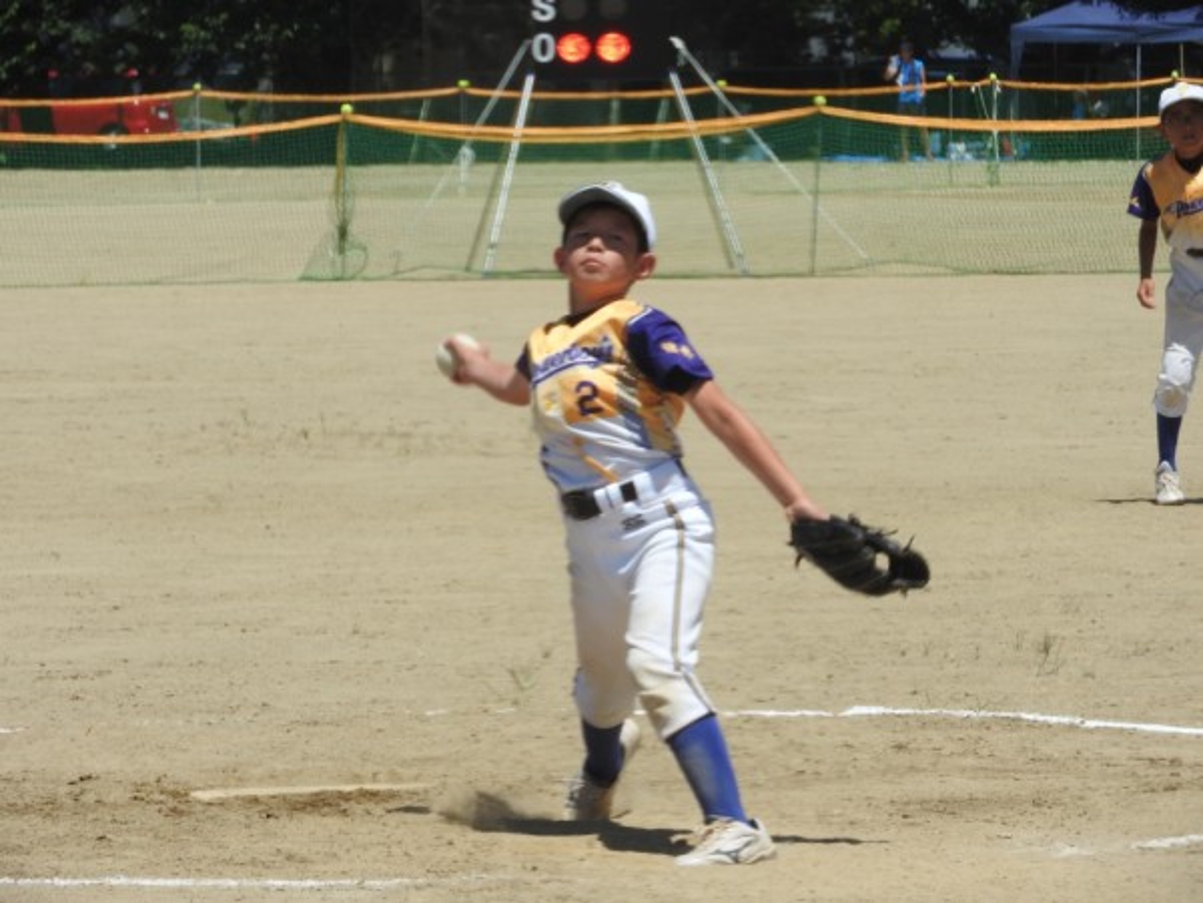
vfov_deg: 5.0
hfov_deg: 6.6
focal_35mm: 300
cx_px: 602
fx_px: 10426
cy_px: 452
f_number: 5.5
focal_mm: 53.7
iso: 100
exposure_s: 1/800
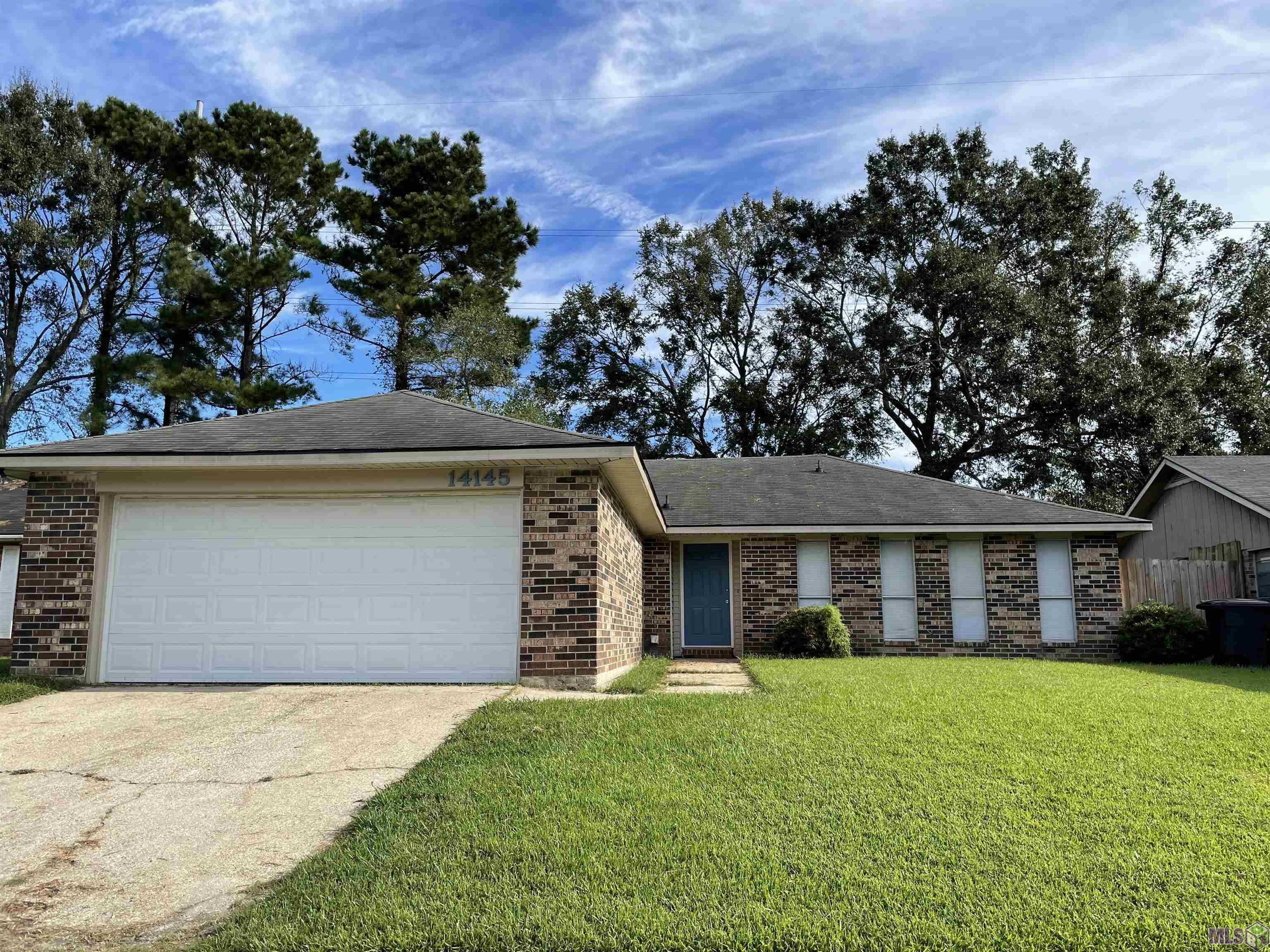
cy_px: 476
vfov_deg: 53.1
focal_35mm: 26
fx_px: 954
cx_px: 635
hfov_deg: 67.3
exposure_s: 1/1984
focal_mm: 4.2
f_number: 1.6
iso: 32
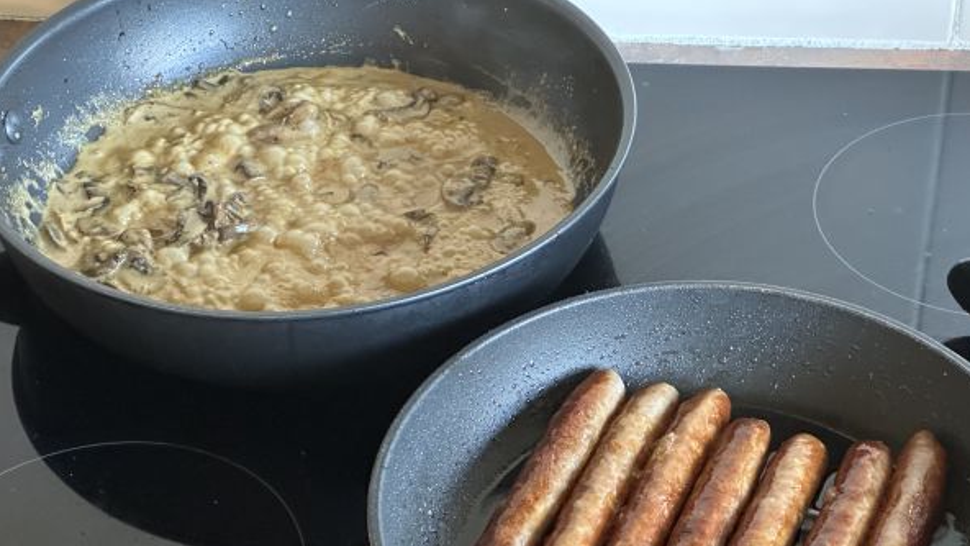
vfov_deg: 14.2
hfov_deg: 25.0
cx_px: 488
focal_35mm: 85
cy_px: 364
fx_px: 2186
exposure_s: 1/25
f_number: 2.8
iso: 1250
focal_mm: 9
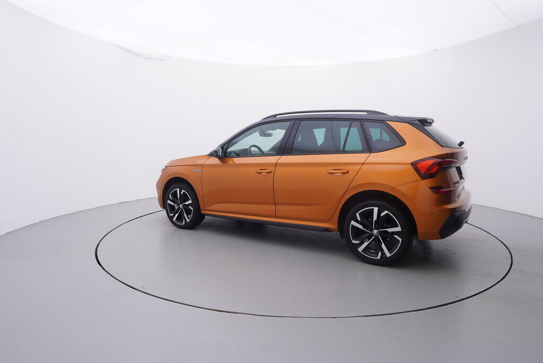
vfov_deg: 56.2
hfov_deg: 77.3
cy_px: 182
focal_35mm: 22
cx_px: 272
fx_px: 340
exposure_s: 1/80
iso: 200
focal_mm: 15
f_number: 5
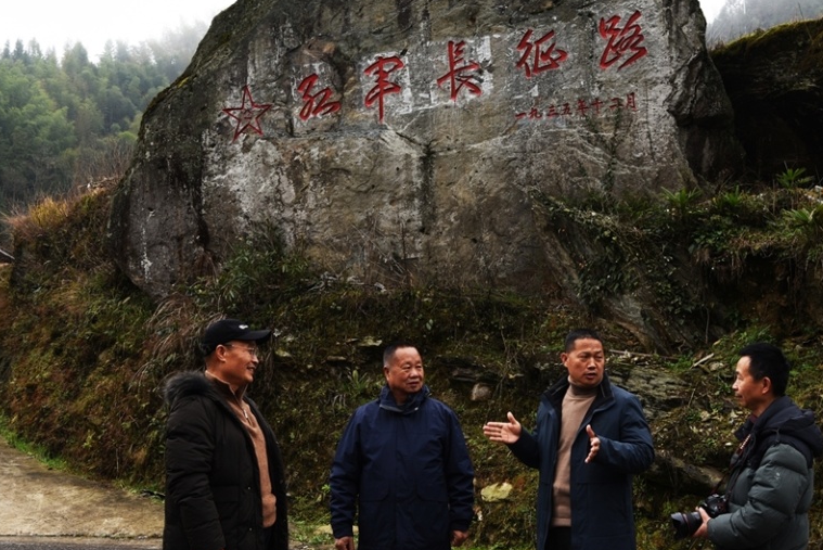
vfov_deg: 31.2
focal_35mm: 43
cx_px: 483
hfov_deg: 45.2
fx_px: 984
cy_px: 250
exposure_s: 1/40
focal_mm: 34
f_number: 11
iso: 100
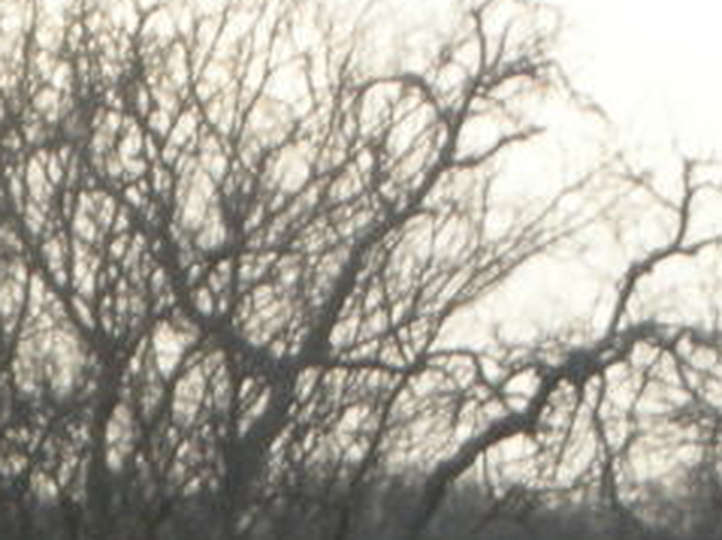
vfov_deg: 3.3
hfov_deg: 4.4
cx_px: -517
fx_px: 9381
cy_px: 1089
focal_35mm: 450
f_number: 5.4
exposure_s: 1/120
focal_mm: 17.4
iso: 137
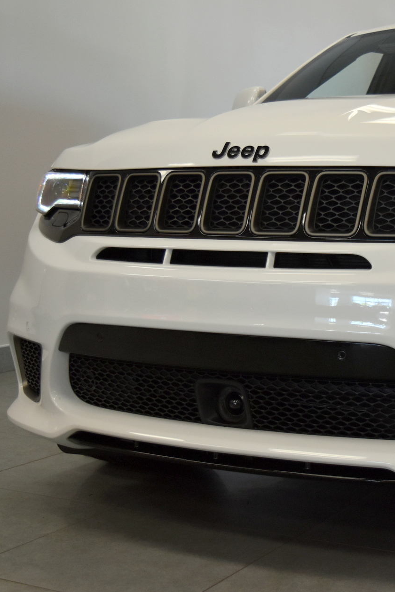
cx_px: 360
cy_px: 294
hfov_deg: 20.8
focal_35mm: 64
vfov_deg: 31.4
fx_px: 1053
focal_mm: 28
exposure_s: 1/60
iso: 1000
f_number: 4.2
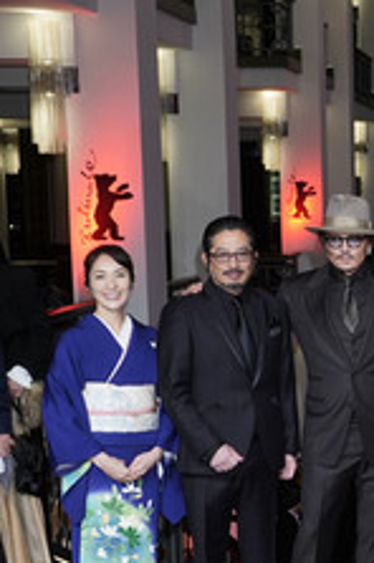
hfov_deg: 15.3
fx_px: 1297
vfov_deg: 24.4
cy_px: 369
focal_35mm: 83
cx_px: 550
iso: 1000
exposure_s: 1/80
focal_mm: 41
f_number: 7.1
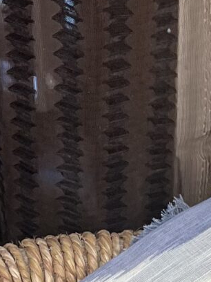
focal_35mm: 163
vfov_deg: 12.0
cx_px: 141
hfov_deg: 9.1
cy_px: 299
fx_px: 1325
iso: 100
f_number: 1.5
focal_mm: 5.7
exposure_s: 1/100
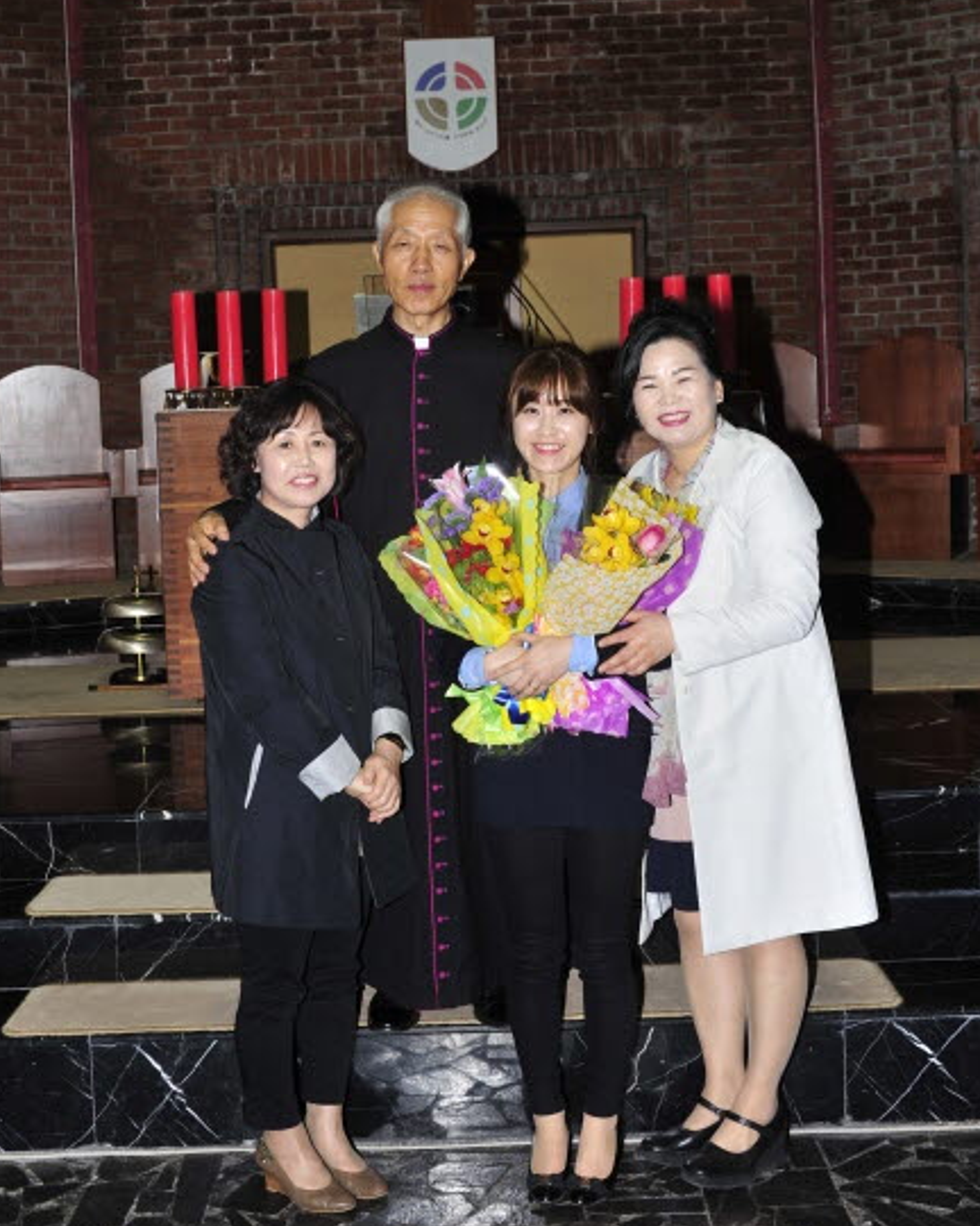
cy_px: 513
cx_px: 459
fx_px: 1994
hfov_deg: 27.6
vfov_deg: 34.1
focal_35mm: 55
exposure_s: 1/60
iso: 200
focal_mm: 44
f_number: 6.3
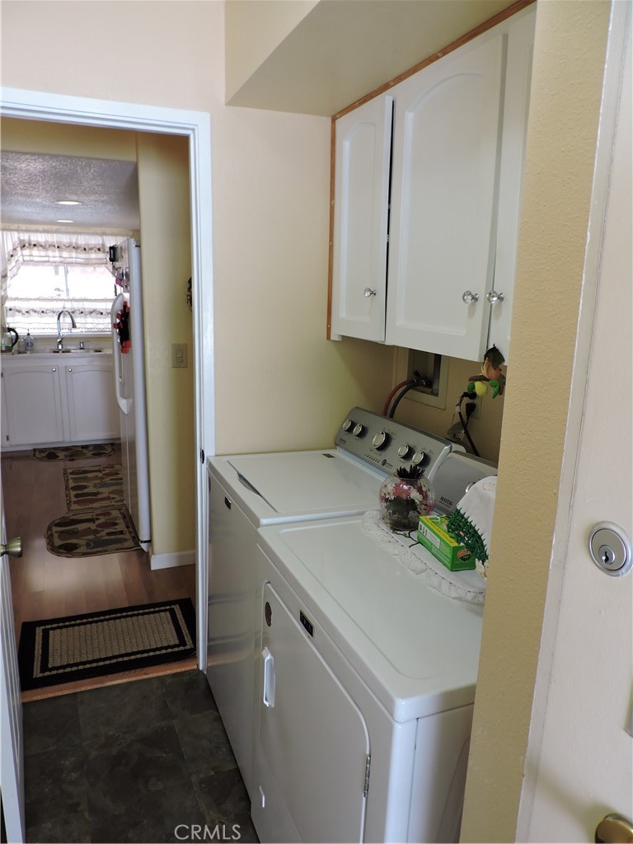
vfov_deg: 71.6
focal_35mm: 24
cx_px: 316
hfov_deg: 56.8
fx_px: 585
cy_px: 422
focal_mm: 4.3
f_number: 3
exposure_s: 1/30
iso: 125
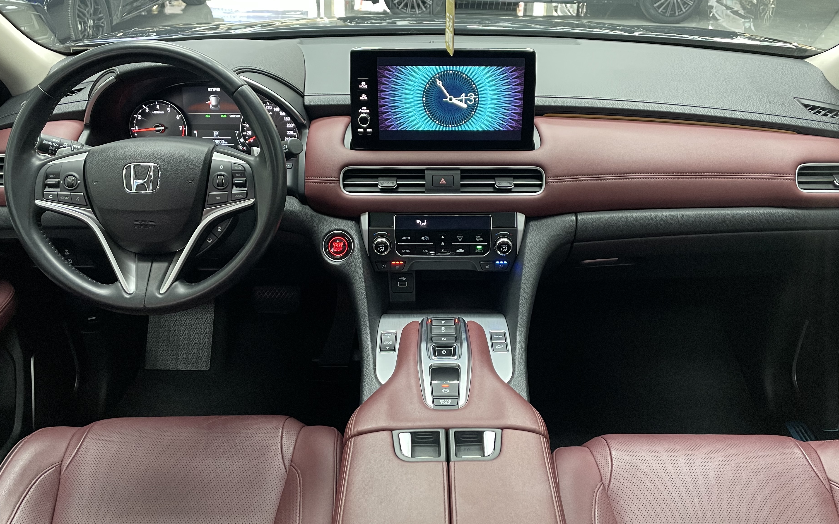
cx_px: 439
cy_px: 242
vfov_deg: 41.8
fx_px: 686
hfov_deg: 62.9
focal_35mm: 30
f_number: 1.6
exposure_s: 1/60
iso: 250
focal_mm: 4.2
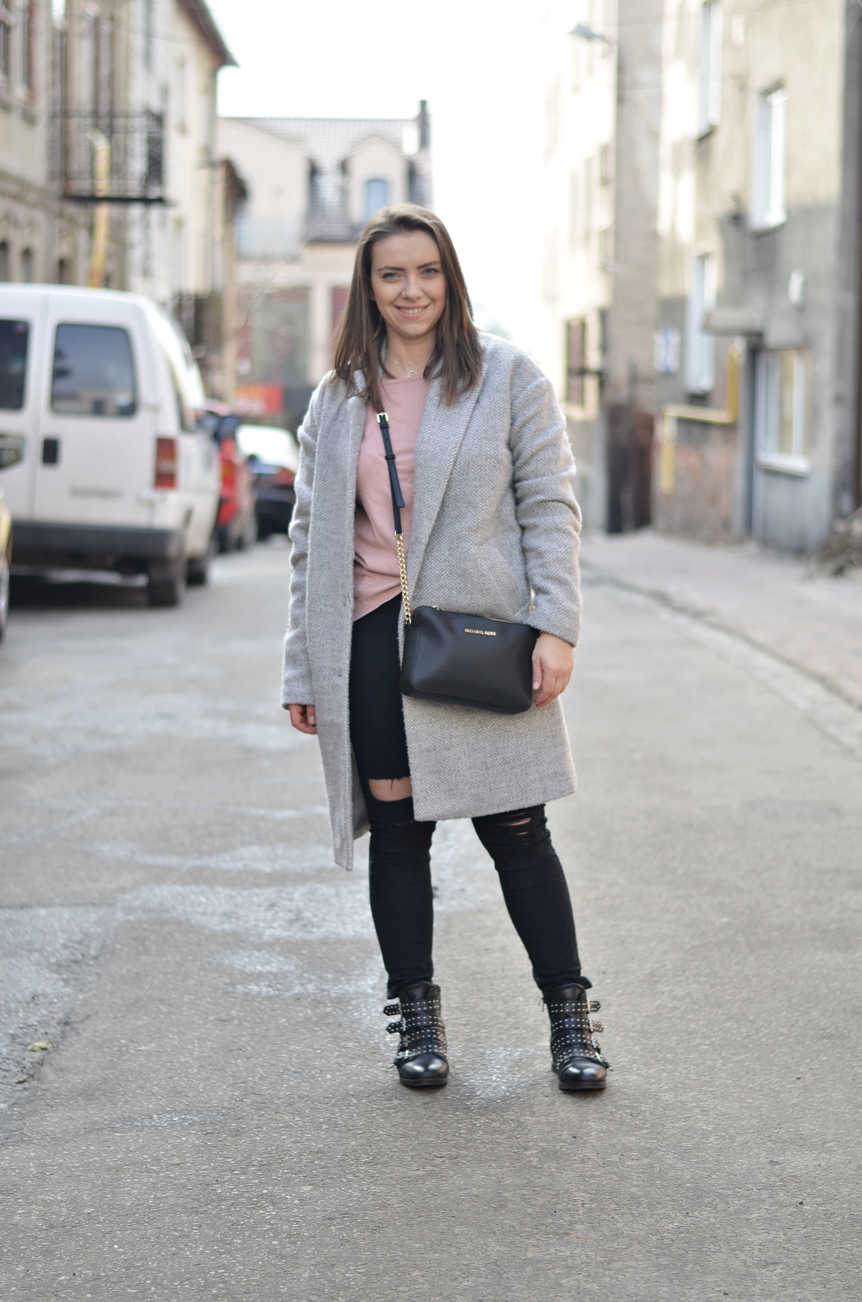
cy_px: 651
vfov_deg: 27.0
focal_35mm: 75
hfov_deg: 18.1
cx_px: 431
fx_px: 2706
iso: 100
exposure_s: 1/640
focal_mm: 50
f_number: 2
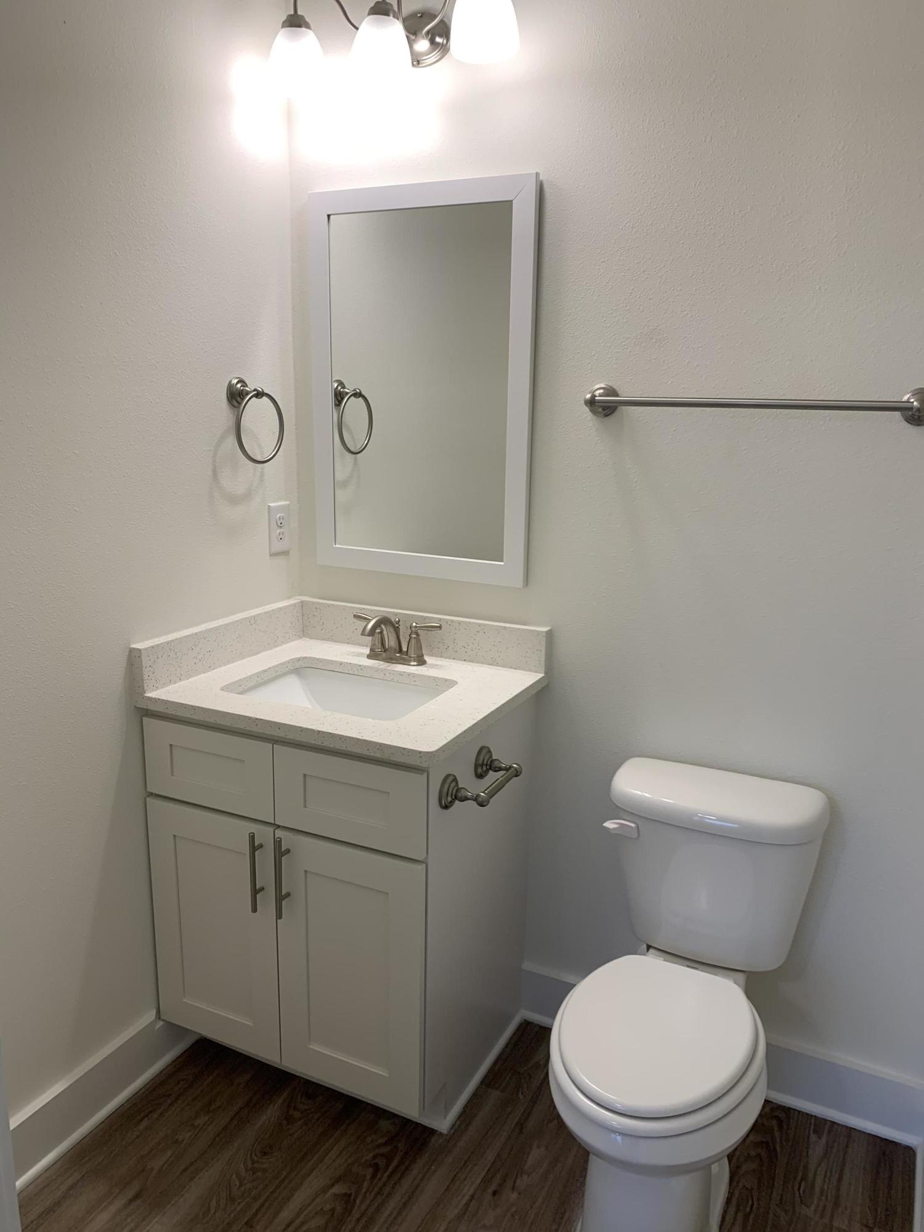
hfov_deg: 53.1
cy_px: 616
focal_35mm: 26
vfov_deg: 67.3
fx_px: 925
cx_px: 462
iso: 50
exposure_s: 1/120
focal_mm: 4.25
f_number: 1.8
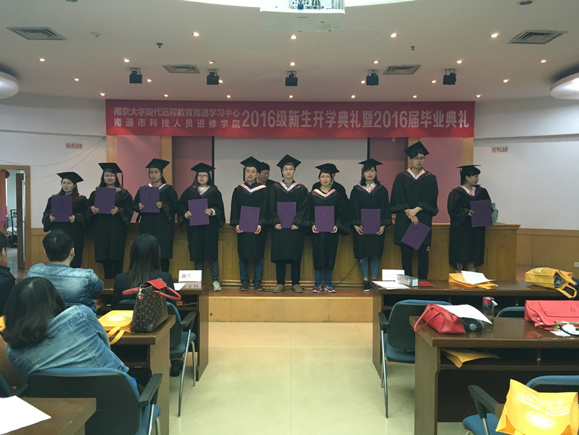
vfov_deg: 48.2
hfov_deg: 61.7
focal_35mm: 29
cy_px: 218
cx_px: 290
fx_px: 485
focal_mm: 4.15
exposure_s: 1/33
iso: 200
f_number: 2.2
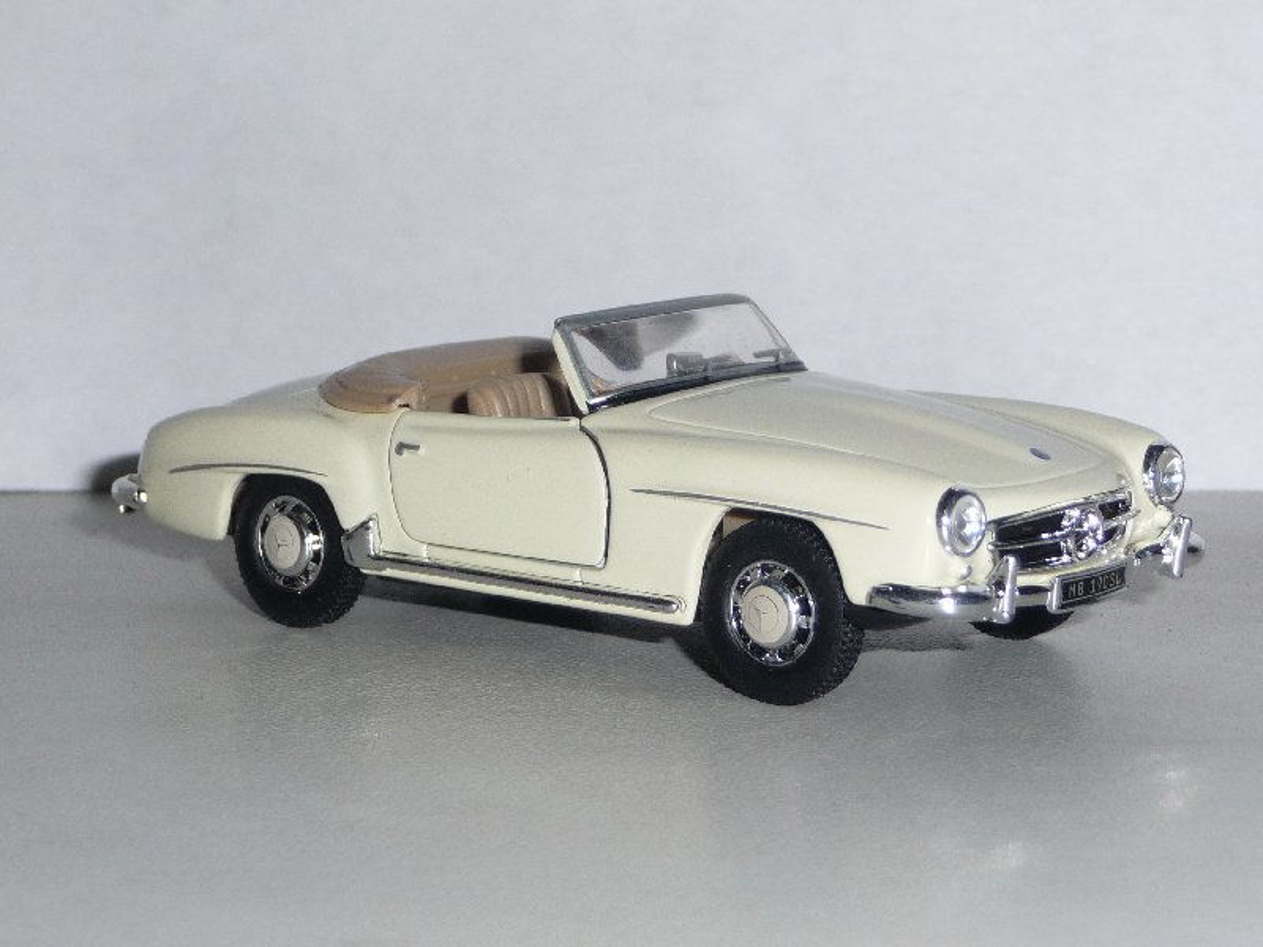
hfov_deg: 17.3
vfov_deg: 13.0
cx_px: 632
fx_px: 4159
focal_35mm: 114
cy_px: 474
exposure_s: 1/40
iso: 100
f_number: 4.7
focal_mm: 14.2
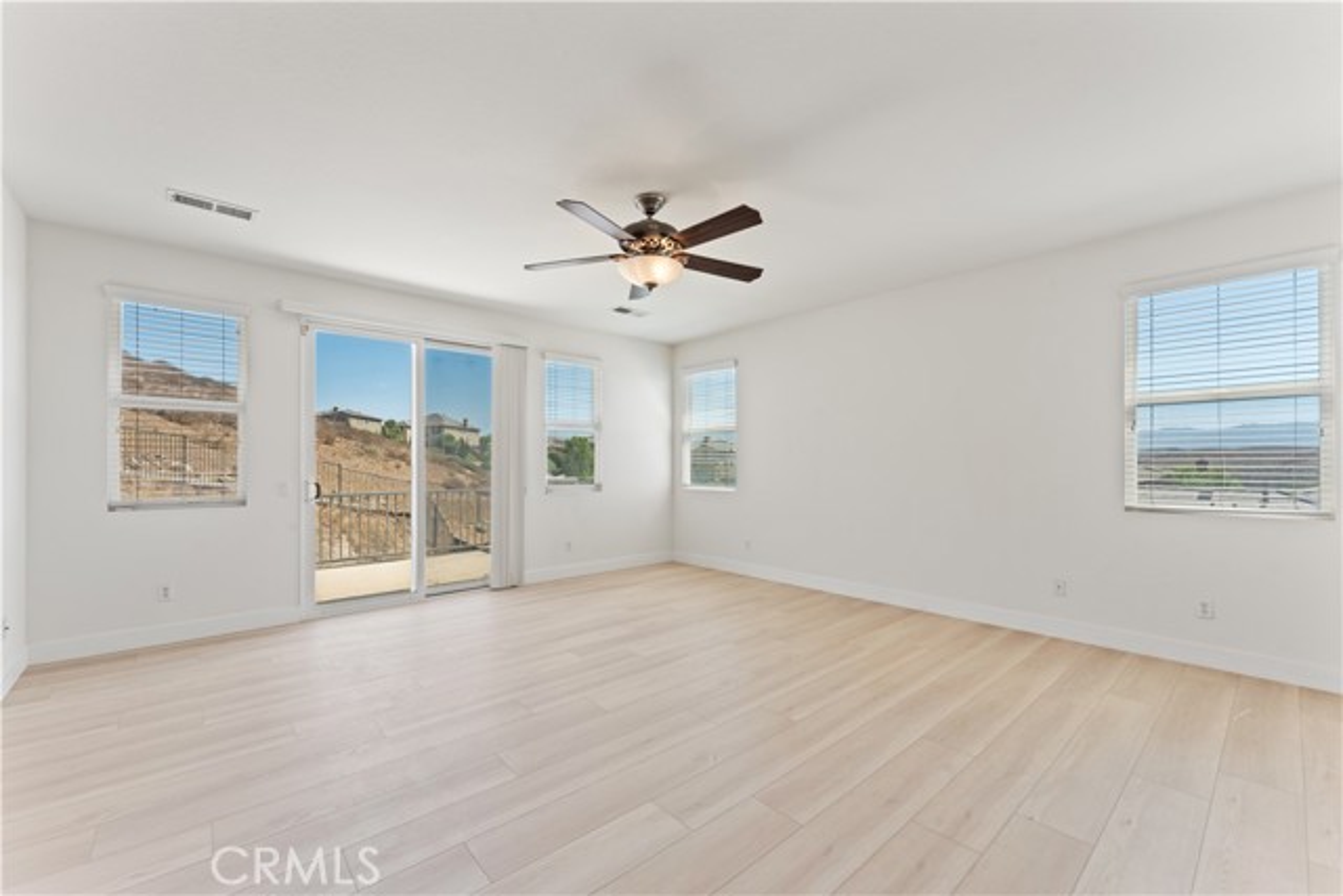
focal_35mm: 14
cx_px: 672
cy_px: 448
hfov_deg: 104.2
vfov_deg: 81.2
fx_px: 522
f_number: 11
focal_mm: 14
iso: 100
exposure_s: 1/8
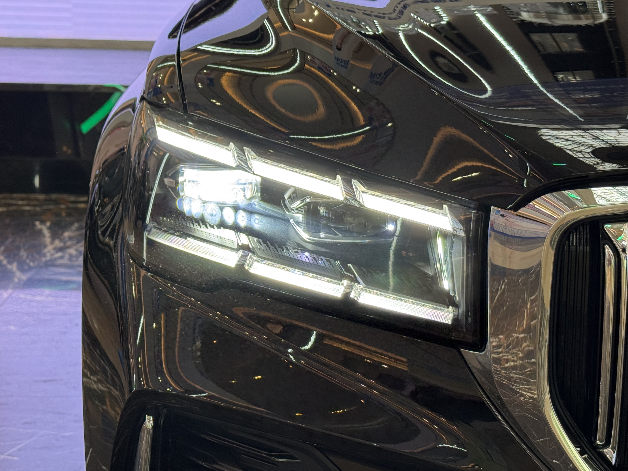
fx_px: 1070
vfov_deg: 24.8
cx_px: 313
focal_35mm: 59
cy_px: 229
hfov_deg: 32.7
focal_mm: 6.76
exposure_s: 1/62
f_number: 1.78
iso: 50
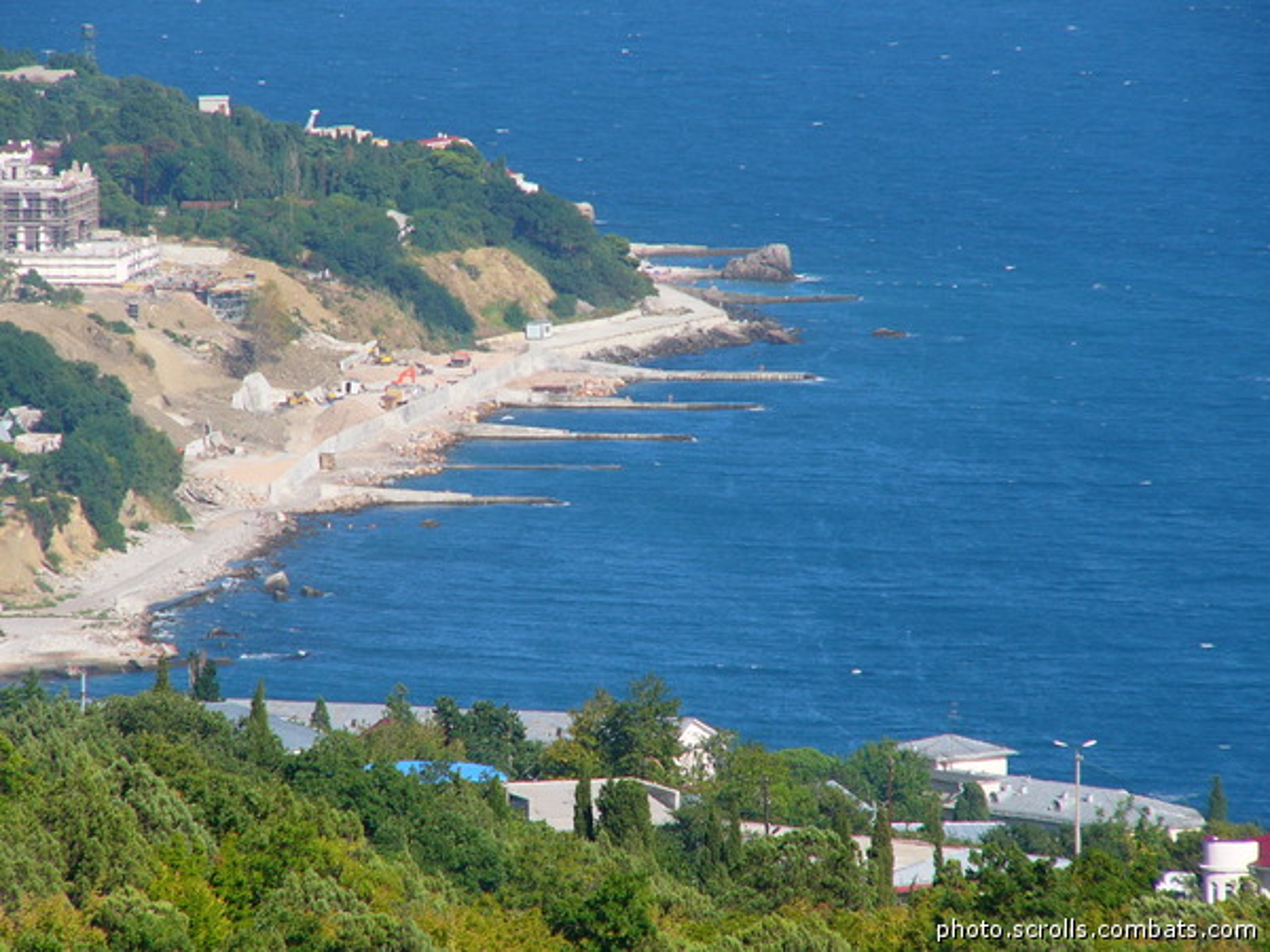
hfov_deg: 5.2
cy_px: 476
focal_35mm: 380
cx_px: 635
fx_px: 13942
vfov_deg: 3.9
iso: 50
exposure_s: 1/500
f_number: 4.6
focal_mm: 63.2
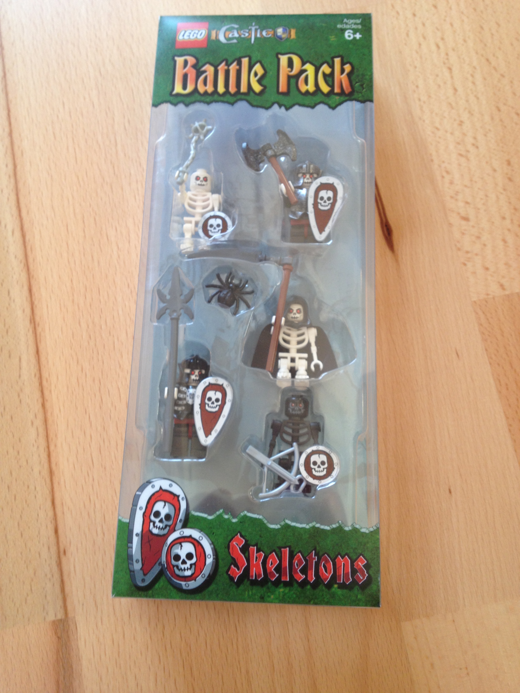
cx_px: 260
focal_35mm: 35
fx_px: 701
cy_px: 346
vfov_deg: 52.6
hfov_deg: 40.7
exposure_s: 1/20
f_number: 2.4
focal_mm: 4.28
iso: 64
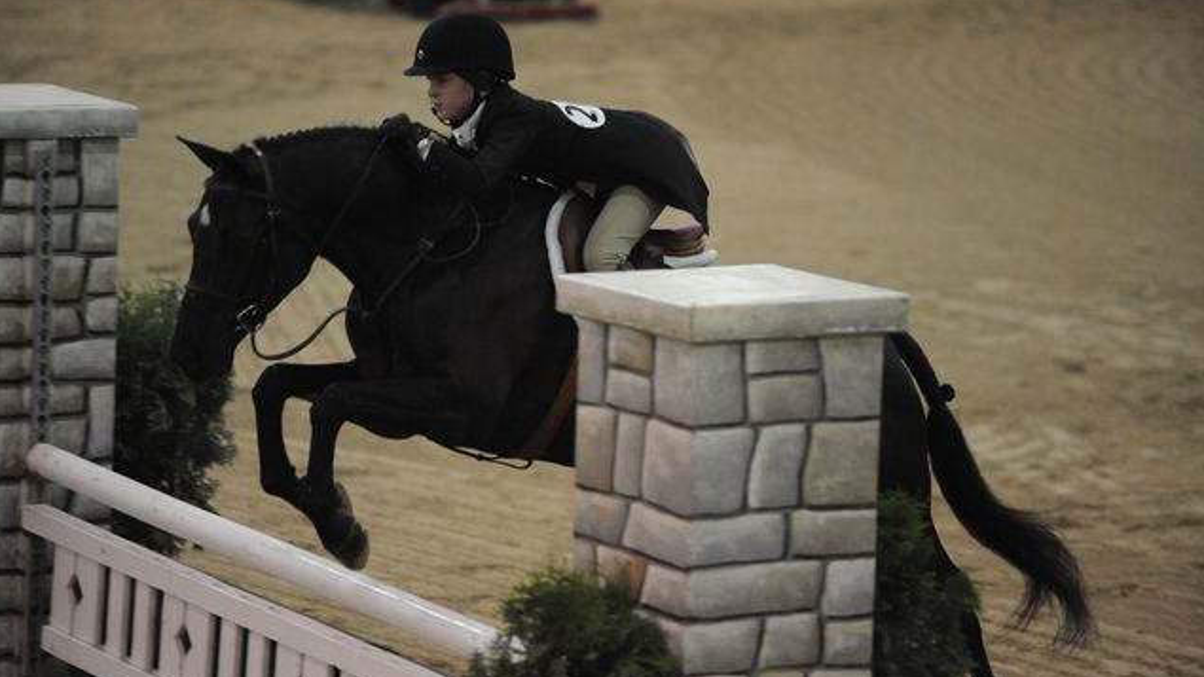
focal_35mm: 190
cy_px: 364
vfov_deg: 6.4
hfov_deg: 11.3
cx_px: 599
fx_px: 6065
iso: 6400
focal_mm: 180
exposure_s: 1/400
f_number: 2.8
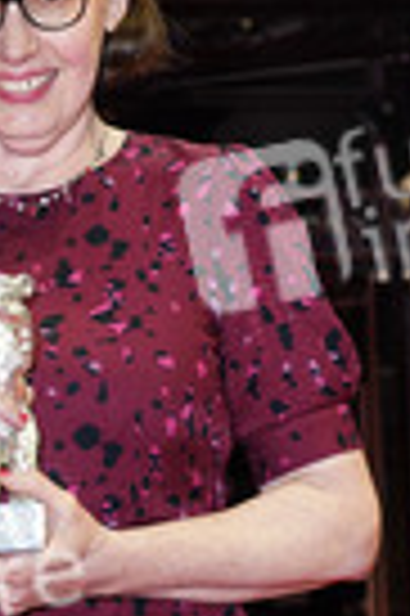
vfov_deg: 13.6
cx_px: 0
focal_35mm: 149
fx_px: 2552
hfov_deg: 9.1
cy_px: -18
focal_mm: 51
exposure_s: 1/160
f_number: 5.6
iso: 1250
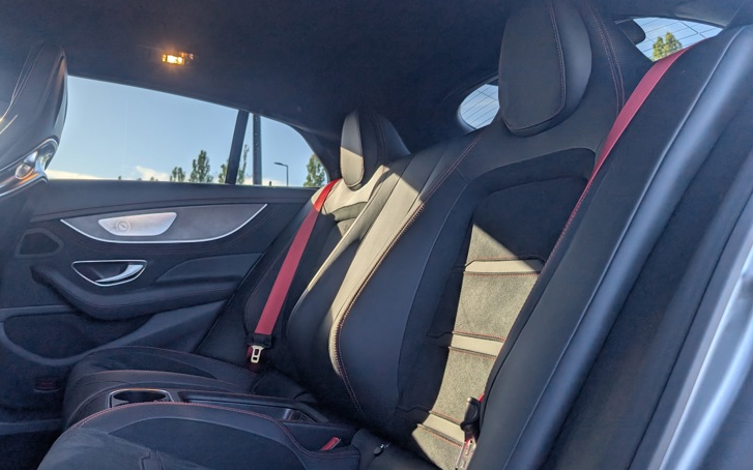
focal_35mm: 28
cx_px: 343
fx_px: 574
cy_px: 233
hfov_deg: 66.4
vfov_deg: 44.5
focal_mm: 6.9
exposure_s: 1/205
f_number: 1.68
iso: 34
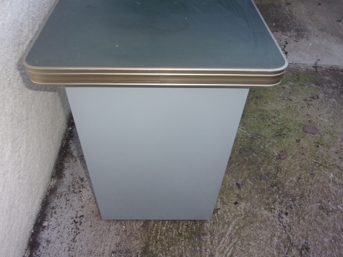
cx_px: 172
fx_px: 277
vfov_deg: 49.7
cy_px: 128
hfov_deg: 63.4
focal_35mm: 28
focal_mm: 5.1
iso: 200
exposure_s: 1/34
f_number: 3.9
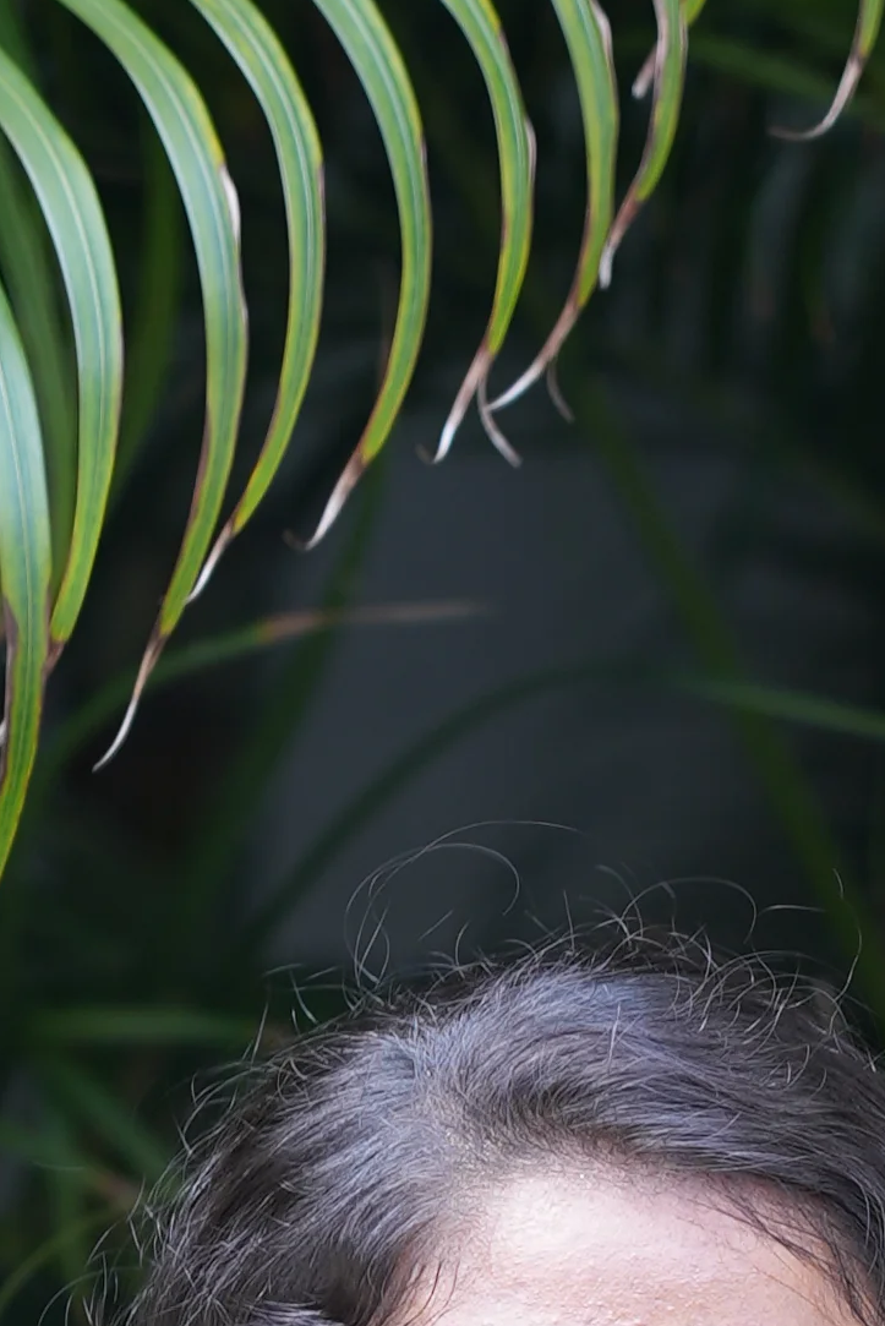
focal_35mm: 372
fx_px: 13703
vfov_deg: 5.5
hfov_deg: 3.7
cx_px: 475
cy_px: 2294
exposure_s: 1/50
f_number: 4
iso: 200
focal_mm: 95
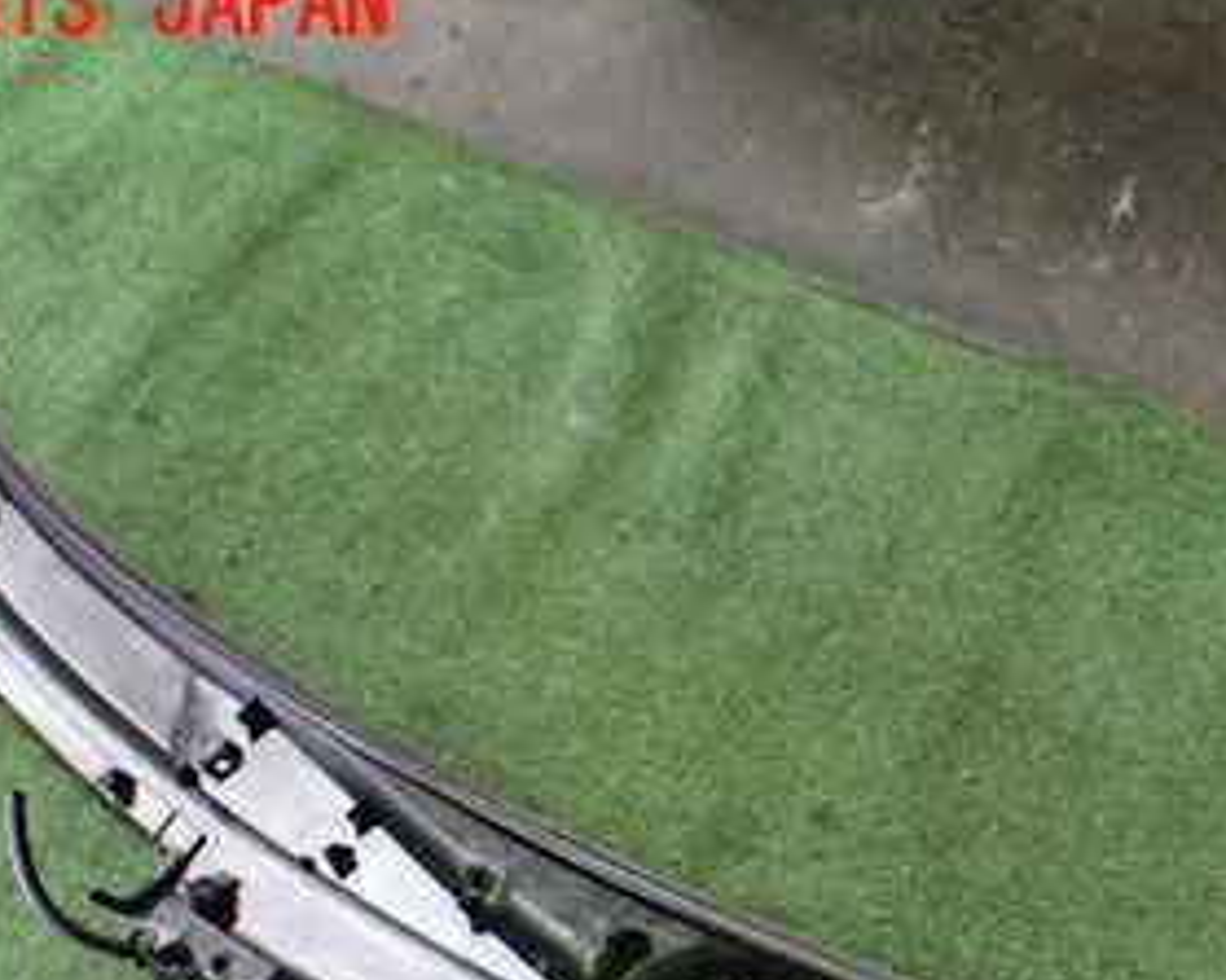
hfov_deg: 29.6
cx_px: 910
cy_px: 940
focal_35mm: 63
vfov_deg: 23.4
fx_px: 2285
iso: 800
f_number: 2.3
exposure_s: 1/80
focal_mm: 5.4
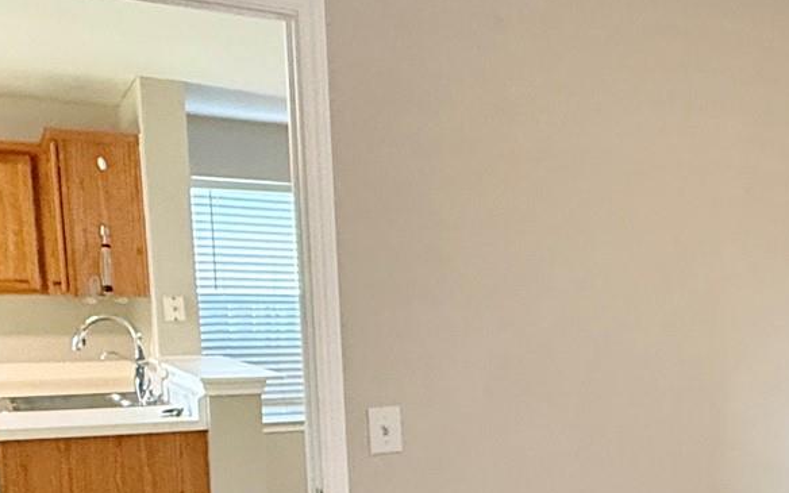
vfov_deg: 24.4
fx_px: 1118
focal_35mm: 52
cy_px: 403
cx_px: 1044
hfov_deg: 30.2
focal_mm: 2.22
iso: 320
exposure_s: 1/60
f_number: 2.2
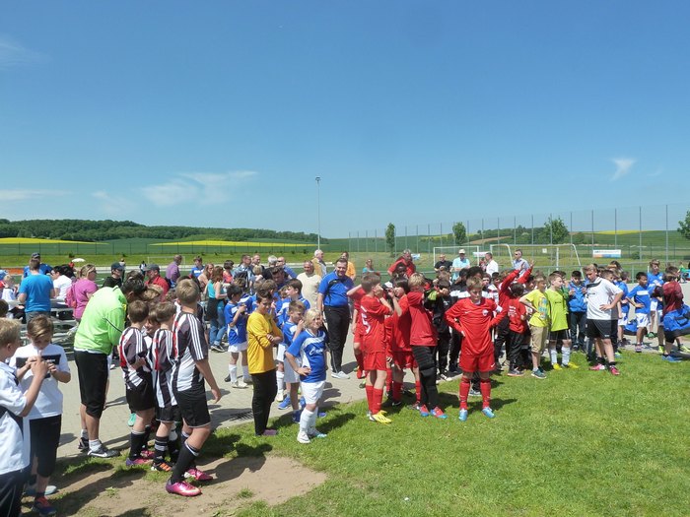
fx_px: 498
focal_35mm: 25
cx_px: 345
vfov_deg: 54.9
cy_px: 258
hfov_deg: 69.4
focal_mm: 4.1
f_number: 5
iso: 125
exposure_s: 1/400
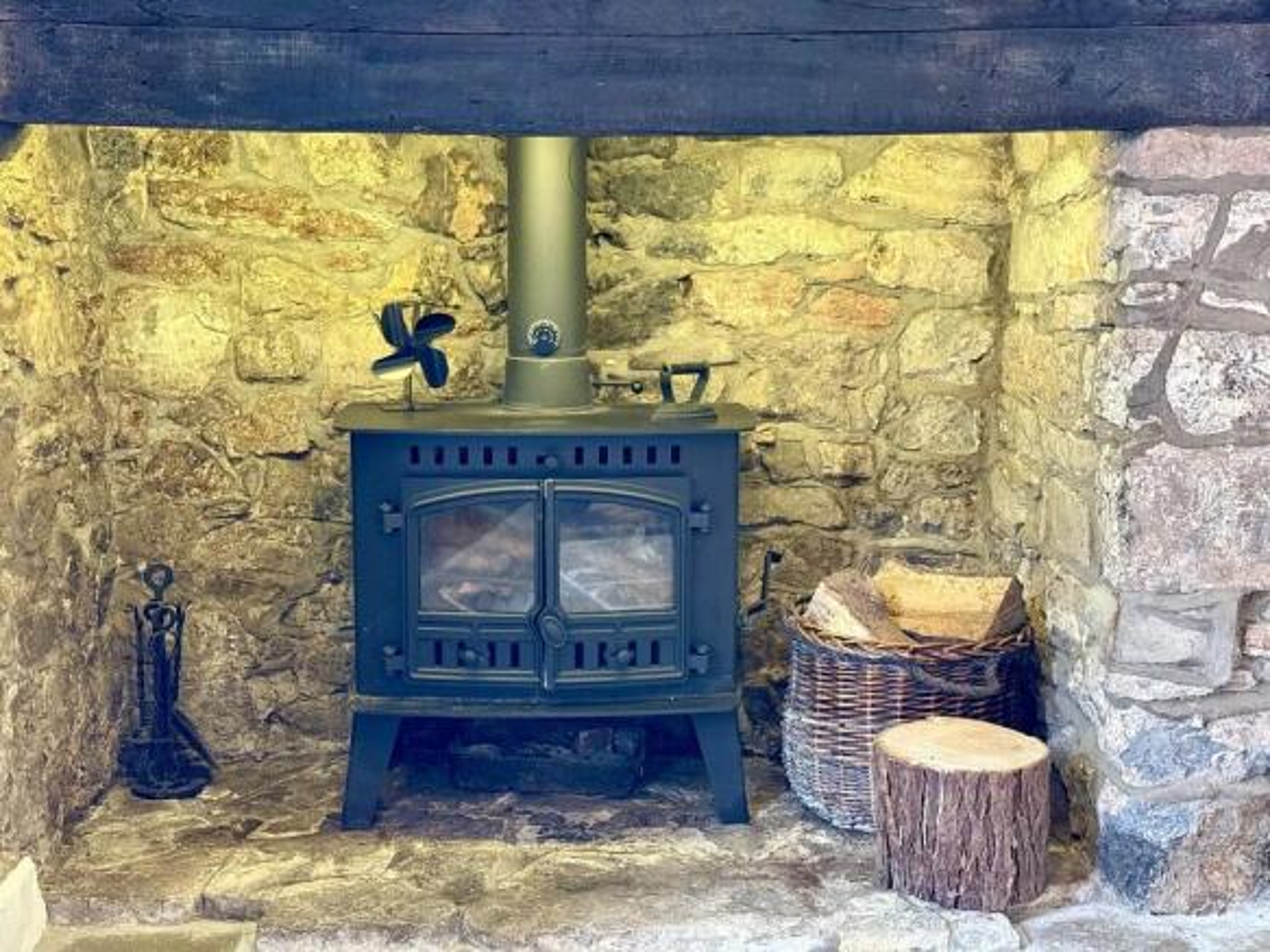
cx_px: 635
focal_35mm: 48
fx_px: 1761
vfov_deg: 30.3
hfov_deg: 39.7
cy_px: 476
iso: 500
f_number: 1.78
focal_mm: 6.76
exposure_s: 1/40
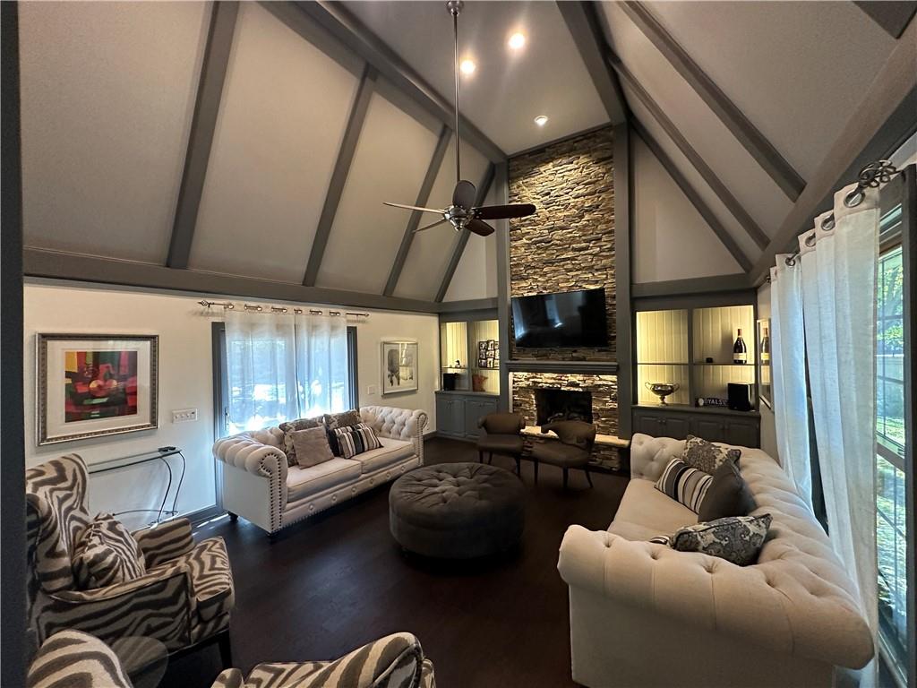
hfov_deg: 102.1
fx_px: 371
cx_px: 458
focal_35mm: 14
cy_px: 344
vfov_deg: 85.7
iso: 500
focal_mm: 2.22
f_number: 2.2
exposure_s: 1/60
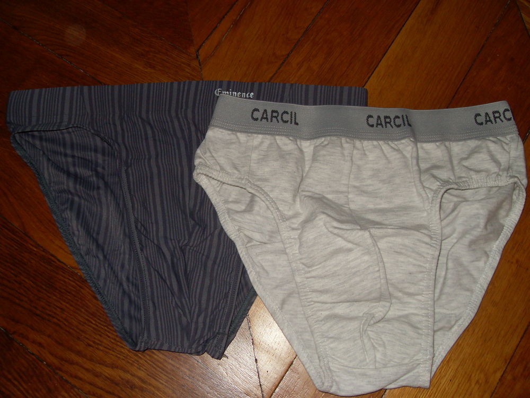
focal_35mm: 35
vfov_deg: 40.7
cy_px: 199
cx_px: 265
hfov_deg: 52.6
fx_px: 536
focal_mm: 6.3
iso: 100
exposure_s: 1/45
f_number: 2.8
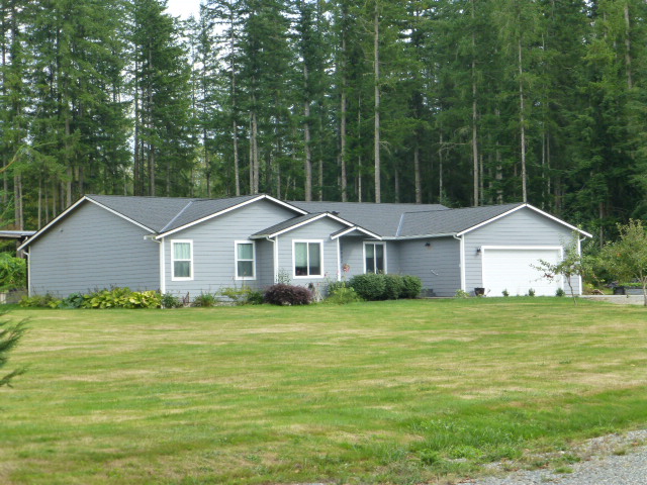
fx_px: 1682
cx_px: 324
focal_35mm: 90
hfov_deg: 21.8
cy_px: 242
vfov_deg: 16.4
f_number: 5.2
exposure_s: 1/250
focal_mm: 16.1
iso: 320
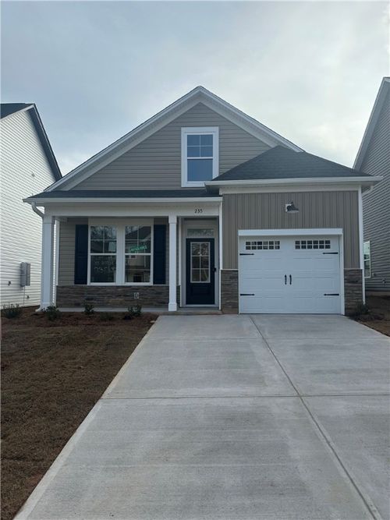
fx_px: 361
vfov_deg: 71.6
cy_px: 260
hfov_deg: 56.8
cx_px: 195
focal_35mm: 24
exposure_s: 1/3717
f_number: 1.78
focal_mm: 6.86
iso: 80
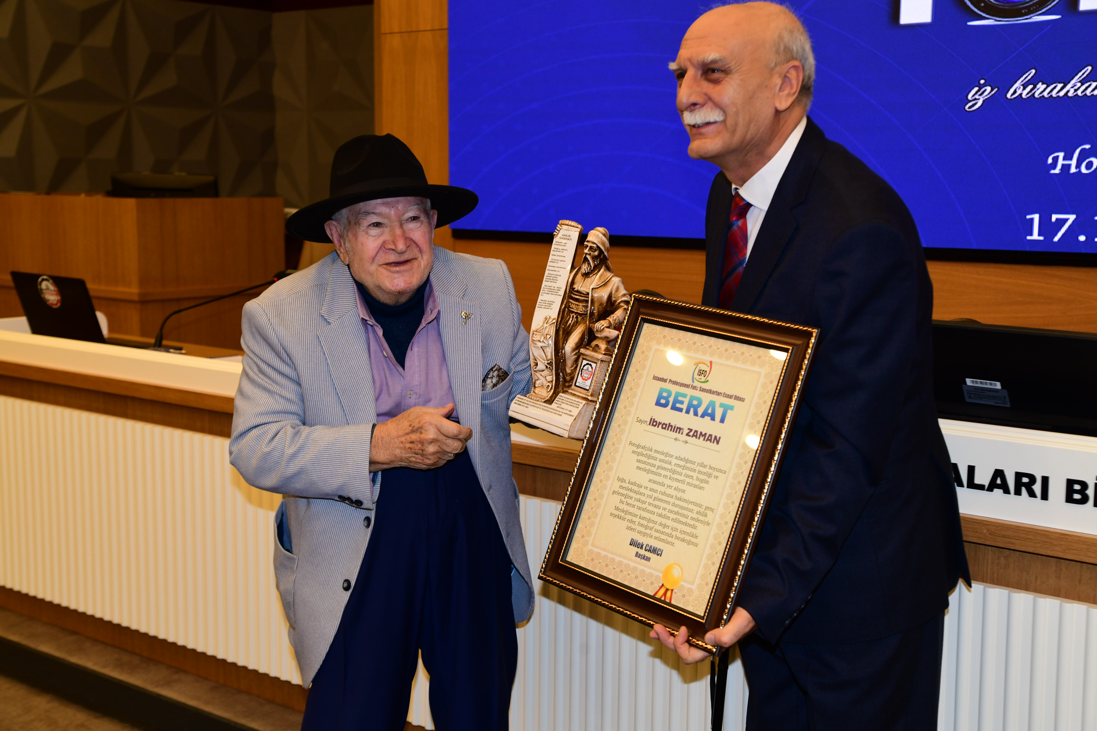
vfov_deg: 28.1
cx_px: 548
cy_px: 366
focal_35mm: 48
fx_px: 1463
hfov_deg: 41.1
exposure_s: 1/100
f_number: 7.1
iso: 1000
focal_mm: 48
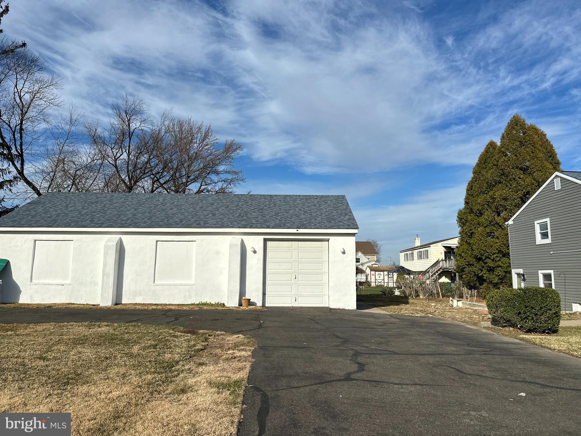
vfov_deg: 56.8
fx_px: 403
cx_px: 290
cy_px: 218
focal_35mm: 24
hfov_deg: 71.6
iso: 80
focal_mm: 6.86
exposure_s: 1/8197
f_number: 1.78
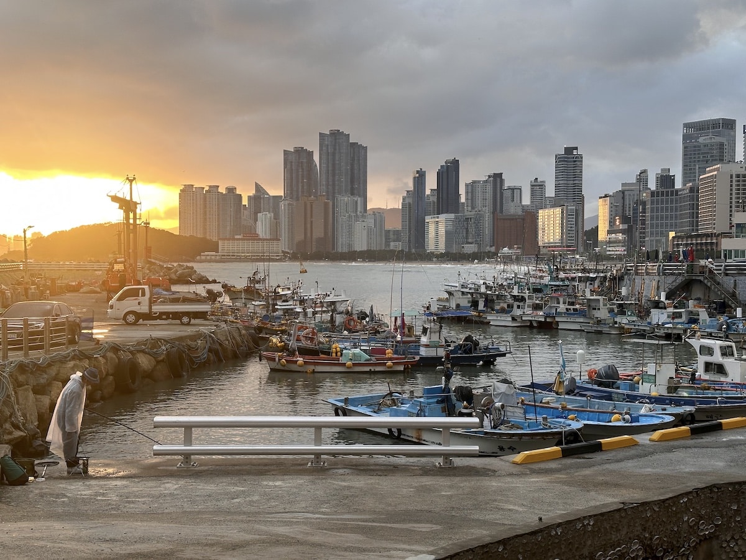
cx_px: 373
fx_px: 1034
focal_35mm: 48
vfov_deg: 30.3
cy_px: 280
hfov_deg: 39.7
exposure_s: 1/121
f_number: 1.78
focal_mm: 6.86
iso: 50
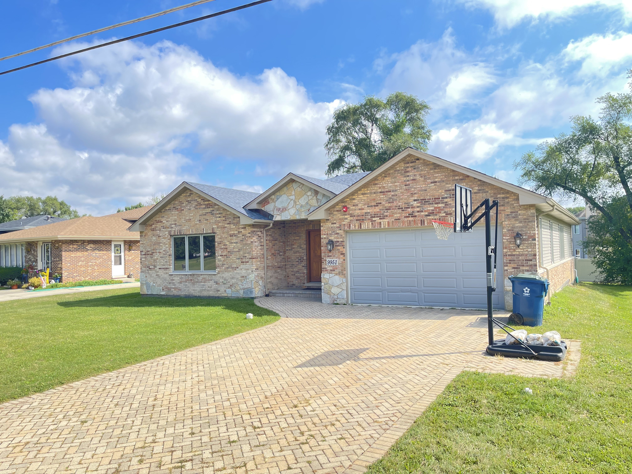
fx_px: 475
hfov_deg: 67.3
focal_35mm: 26
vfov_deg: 53.1
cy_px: 237
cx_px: 316
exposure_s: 1/704
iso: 50
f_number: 1.6
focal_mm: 5.1
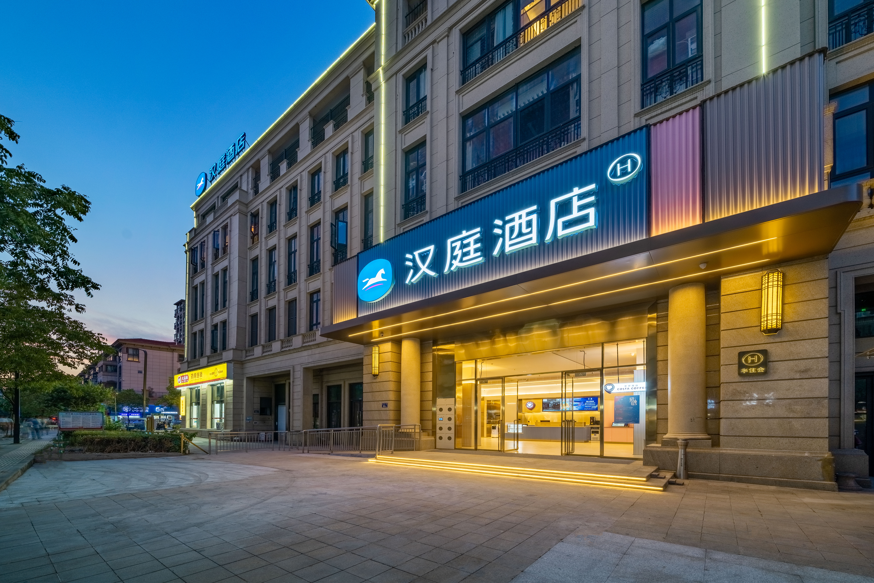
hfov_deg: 112.6
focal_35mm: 12
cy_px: 292
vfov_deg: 90.0
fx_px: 291
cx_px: 437
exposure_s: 1/100
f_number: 9
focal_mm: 12
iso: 400
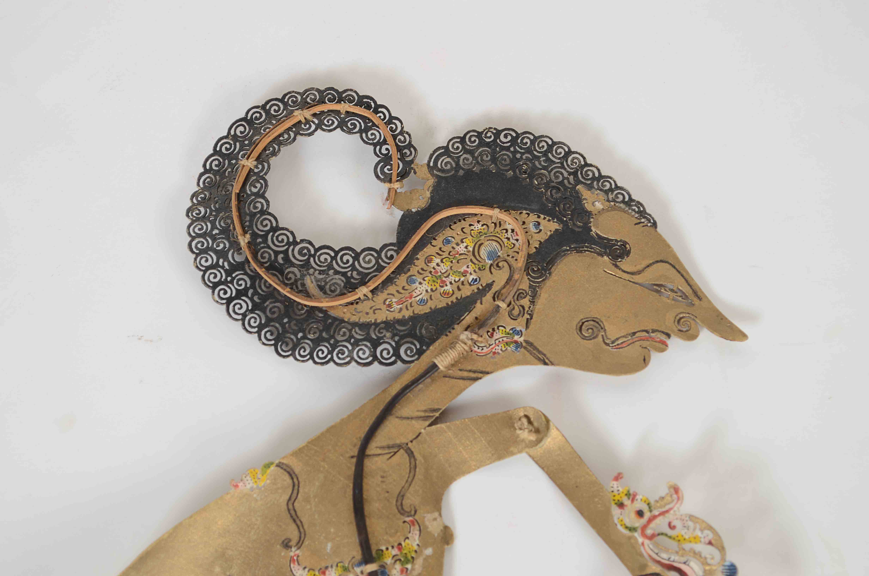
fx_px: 1987
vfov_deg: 16.5
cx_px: 434
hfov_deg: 24.7
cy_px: 288
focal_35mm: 82
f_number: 8
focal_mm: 55
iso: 100
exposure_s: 1/80
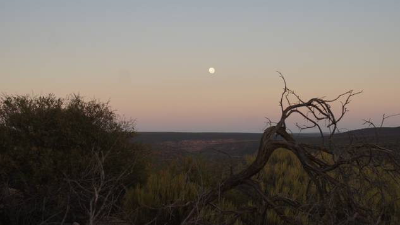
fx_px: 530
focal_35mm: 50
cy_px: 102
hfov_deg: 41.3
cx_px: 217
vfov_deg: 23.9
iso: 100
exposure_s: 1/60
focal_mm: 28
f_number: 5.6
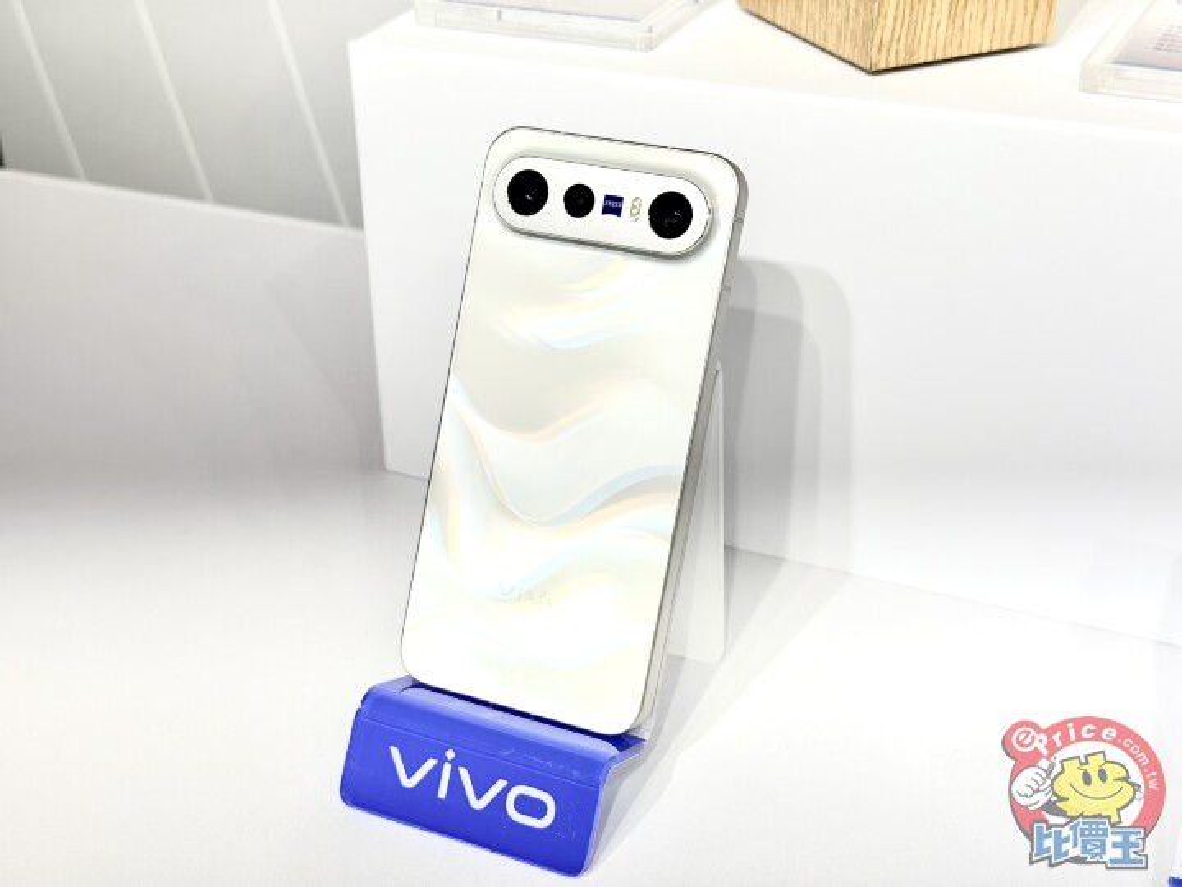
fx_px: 1639
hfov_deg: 39.7
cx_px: 591
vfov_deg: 30.3
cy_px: 444
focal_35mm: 48
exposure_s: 1/450
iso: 64
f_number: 1.78
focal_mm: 6.76
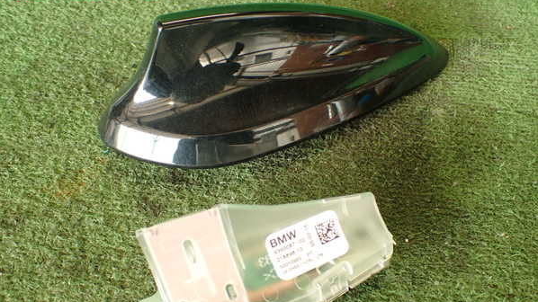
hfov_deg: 56.6
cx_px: 269
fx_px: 499
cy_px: 183
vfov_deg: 33.6
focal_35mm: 35
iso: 200
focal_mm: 5.79
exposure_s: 1/50
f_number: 2.4
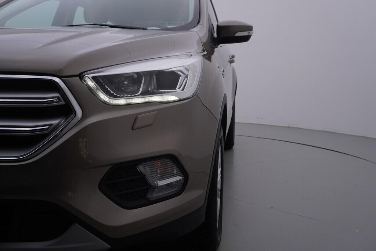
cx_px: 188
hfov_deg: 53.1
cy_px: 126
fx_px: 376
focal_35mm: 36
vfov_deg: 36.9
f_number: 5
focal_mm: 24
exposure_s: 1/125
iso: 125
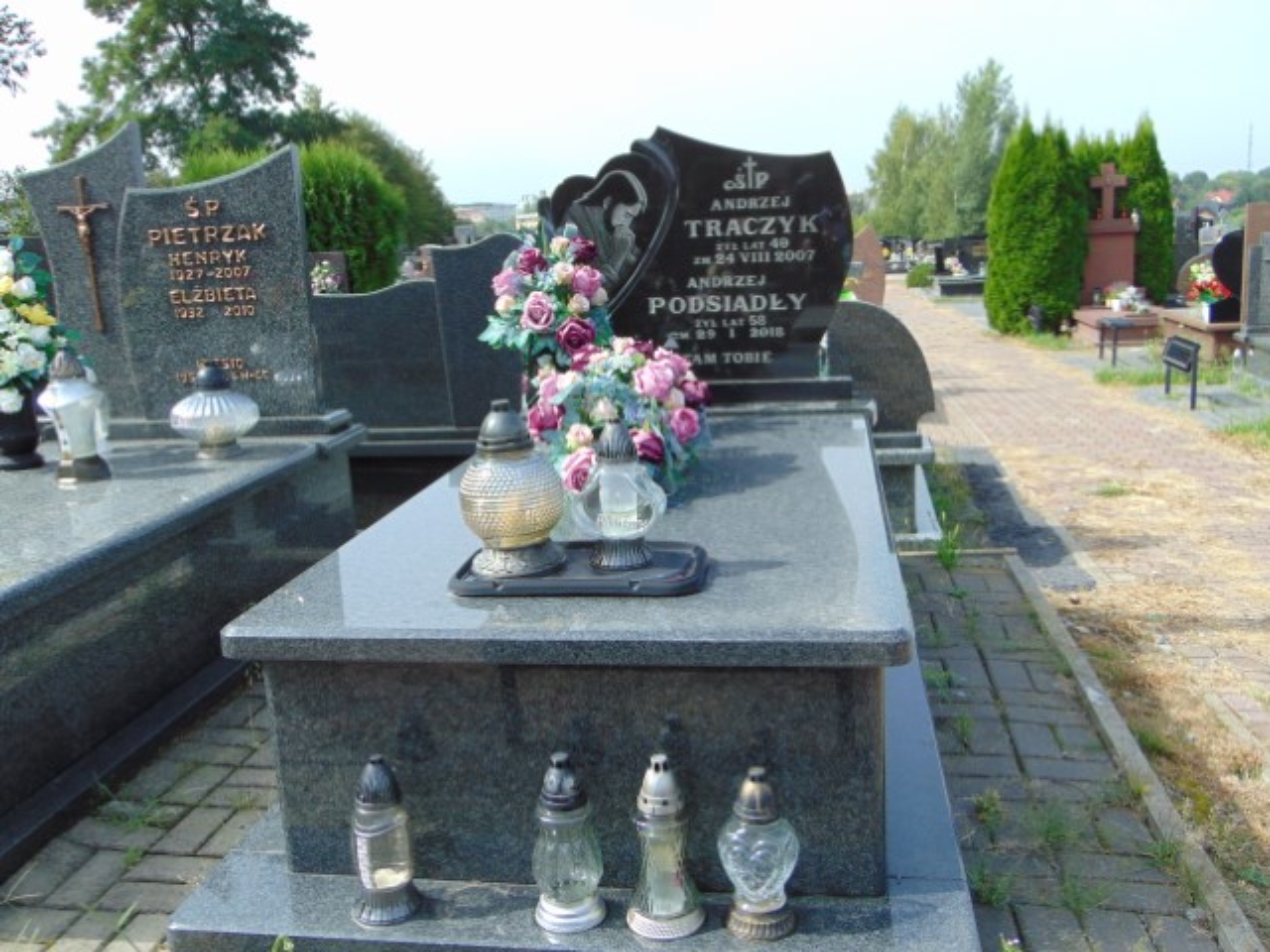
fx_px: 1211
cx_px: 635
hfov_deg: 55.4
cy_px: 476
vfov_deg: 42.9
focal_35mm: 33
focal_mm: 5.8
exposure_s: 1/640
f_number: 3.2
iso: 80
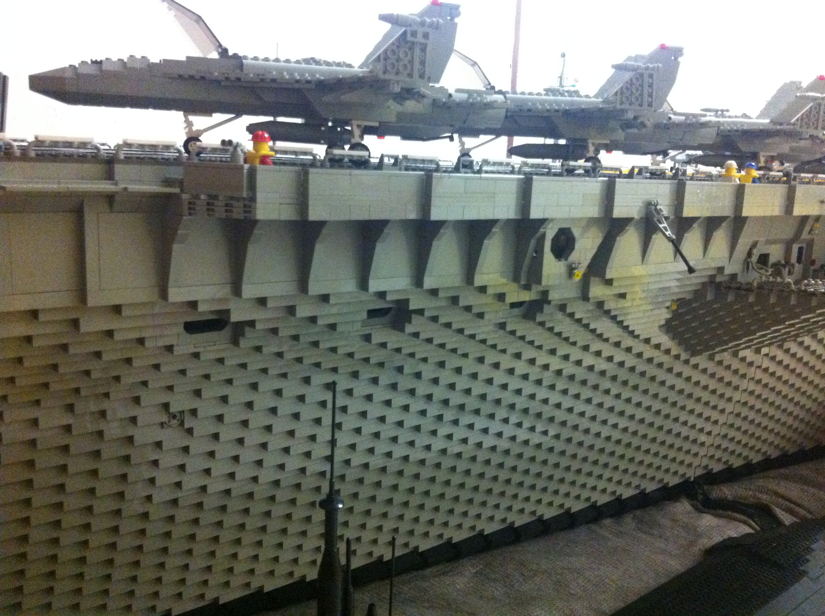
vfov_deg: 40.6
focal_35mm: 35
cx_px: 412
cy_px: 308
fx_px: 833
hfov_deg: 52.7
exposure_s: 1/15
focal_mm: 3.85
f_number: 2.8
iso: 800
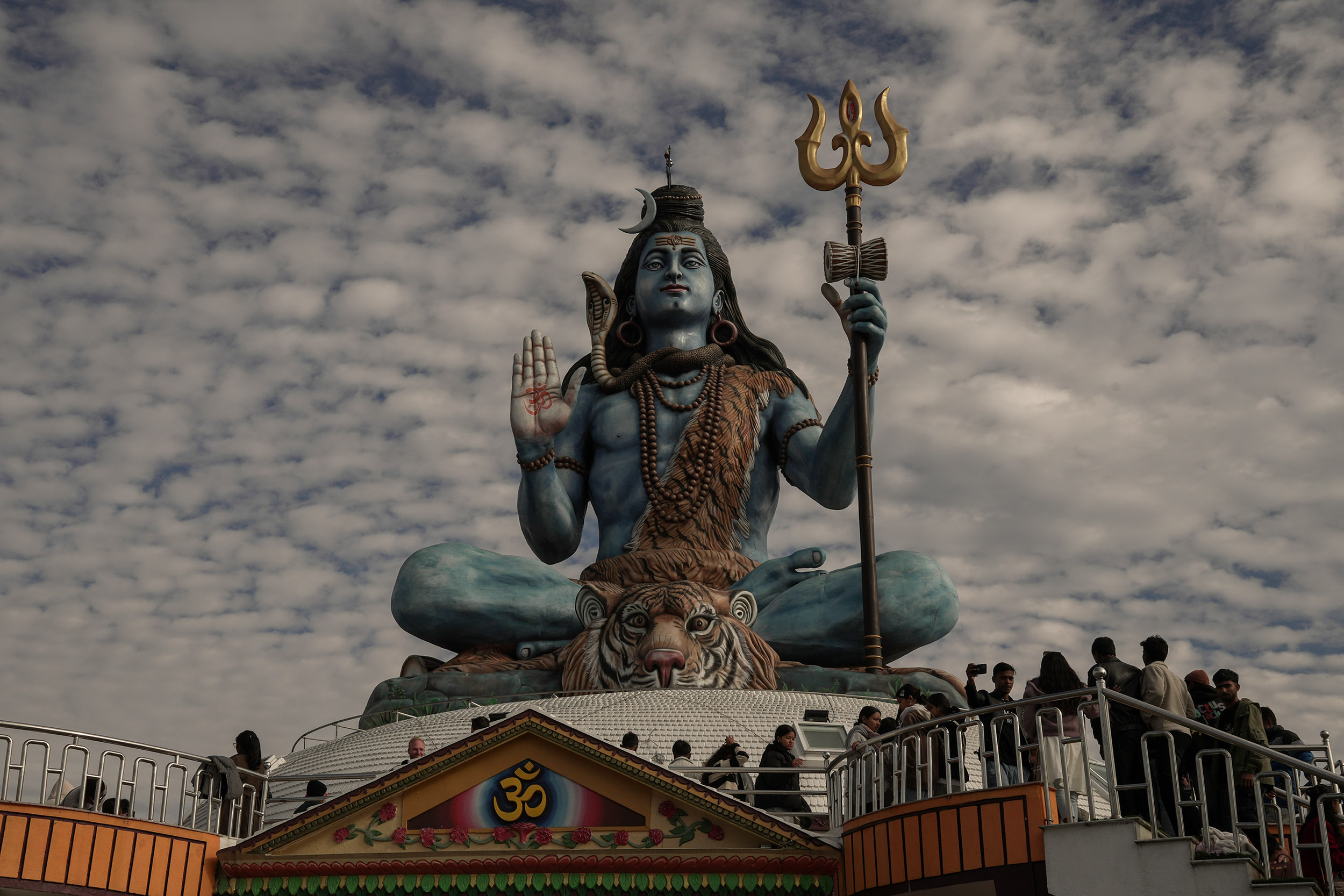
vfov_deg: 33.3
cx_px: 672
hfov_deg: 48.3
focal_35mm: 40
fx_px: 1497
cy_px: 448
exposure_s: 1/640
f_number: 13
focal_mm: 40.1
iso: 160
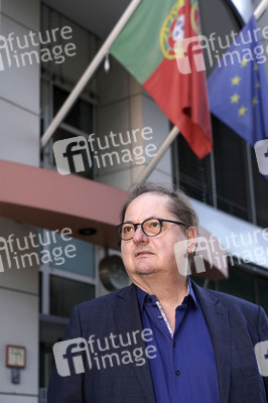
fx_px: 738
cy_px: 202
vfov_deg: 30.5
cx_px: 134
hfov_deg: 20.6
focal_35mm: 66
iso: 640
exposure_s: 1/60
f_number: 5.6
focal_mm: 66
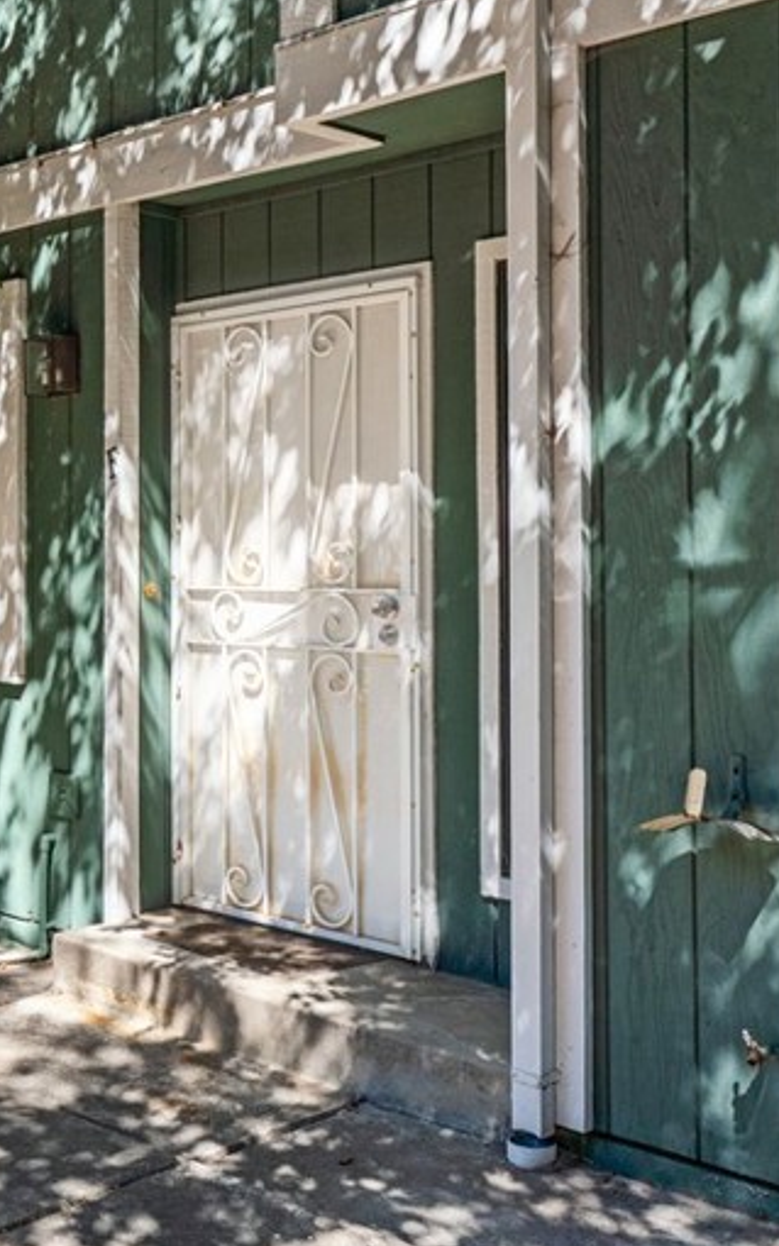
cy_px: 528
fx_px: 1528
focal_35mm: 45
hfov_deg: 25.9
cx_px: -129
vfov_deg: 44.2
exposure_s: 1/200
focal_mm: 22
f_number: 7.1
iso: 125
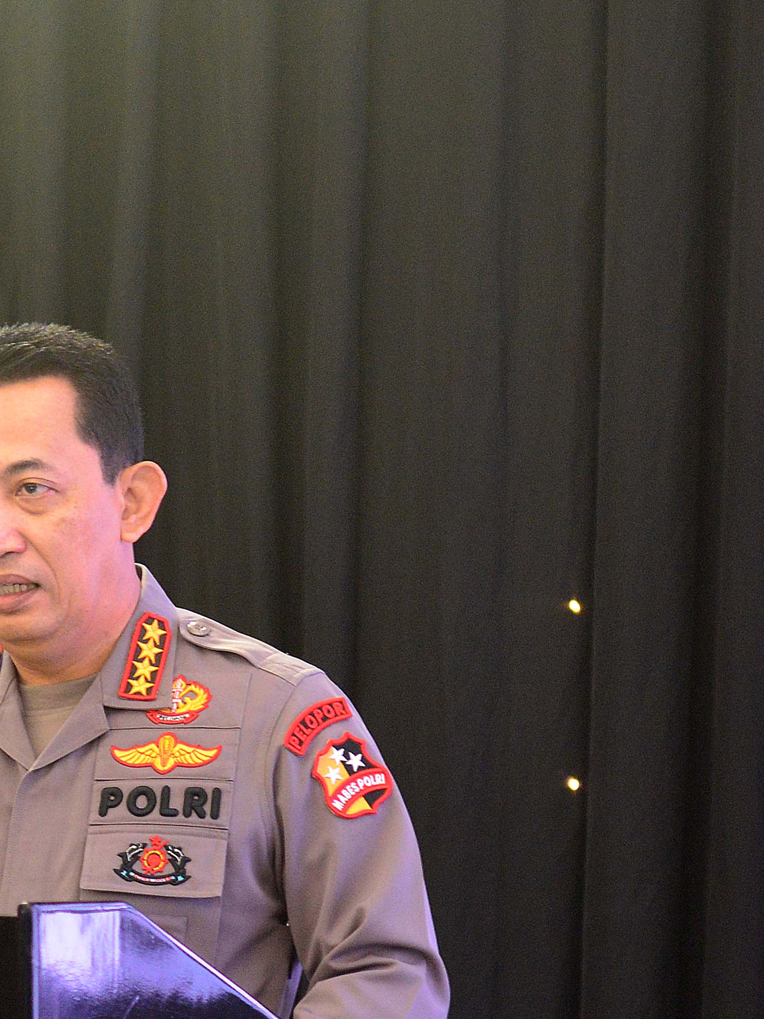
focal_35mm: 510
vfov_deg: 3.9
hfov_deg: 2.9
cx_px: -65
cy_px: 689
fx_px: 15010
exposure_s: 1/125
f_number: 3.5
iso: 2500
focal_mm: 185
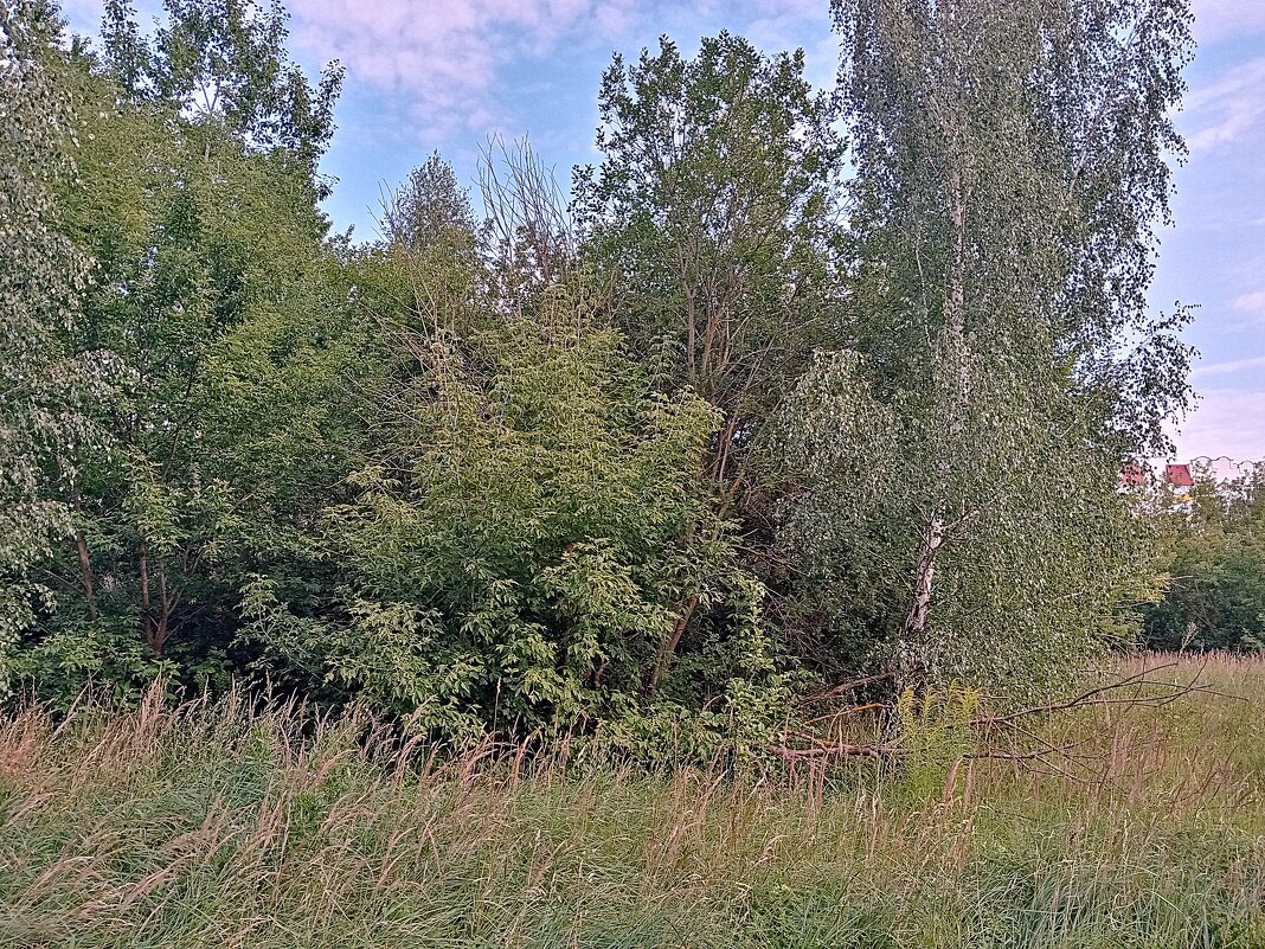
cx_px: 632
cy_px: 474
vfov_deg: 53.1
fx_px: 950
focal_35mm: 26
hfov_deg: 67.3
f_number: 1.8
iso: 105
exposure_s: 1/444
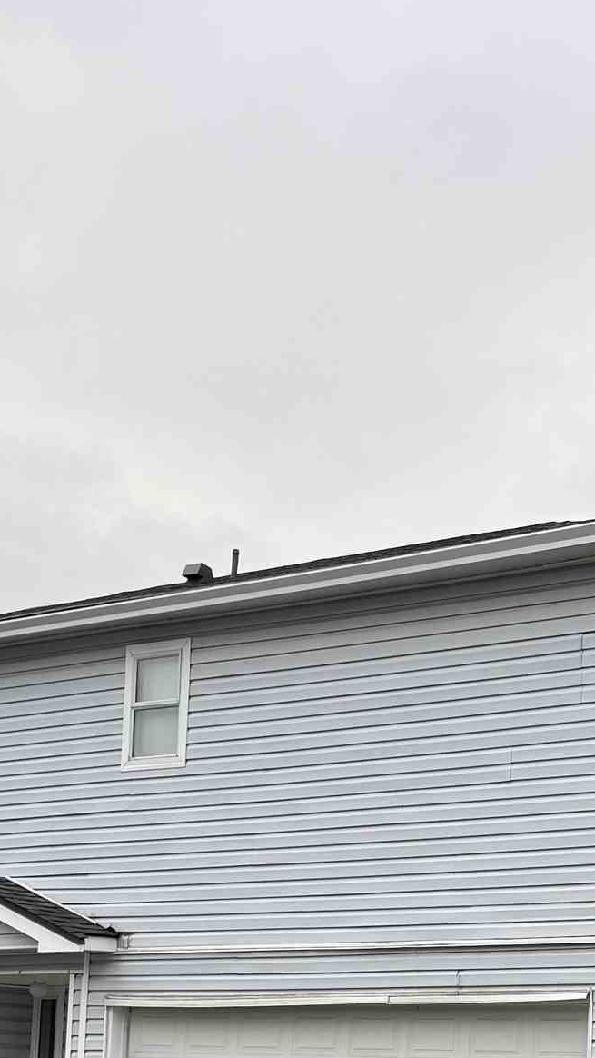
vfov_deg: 29.3
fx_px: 1935
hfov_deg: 17.0
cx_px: 637
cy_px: 955
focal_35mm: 69
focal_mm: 6.76
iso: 80
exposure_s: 1/385
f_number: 1.78
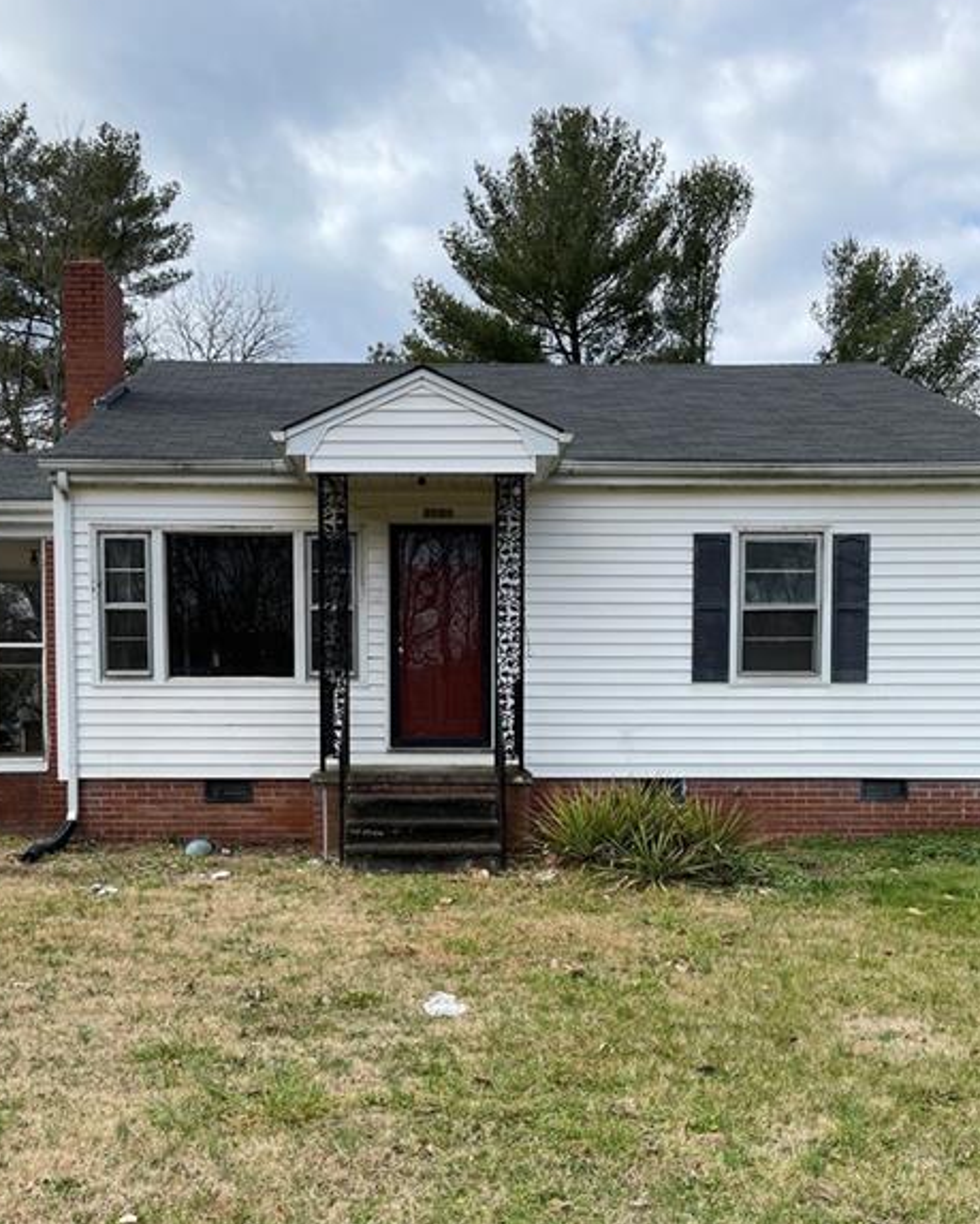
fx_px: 1232
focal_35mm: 34
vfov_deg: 52.1
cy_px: 786
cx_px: 446
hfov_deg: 43.3
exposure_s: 1/2012
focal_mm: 5.1
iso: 32
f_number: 1.6
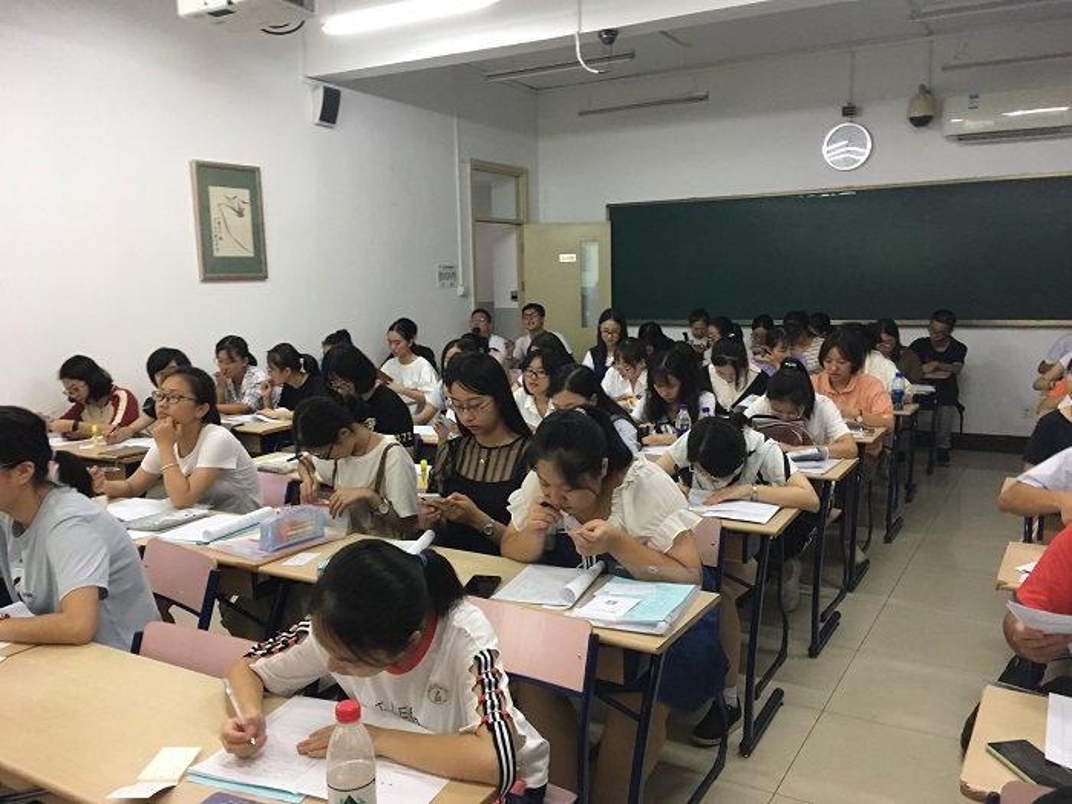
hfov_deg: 61.7
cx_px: 536
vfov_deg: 48.2
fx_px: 898
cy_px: 402
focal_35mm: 29
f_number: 2.2
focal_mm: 4.15
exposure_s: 1/33
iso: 200
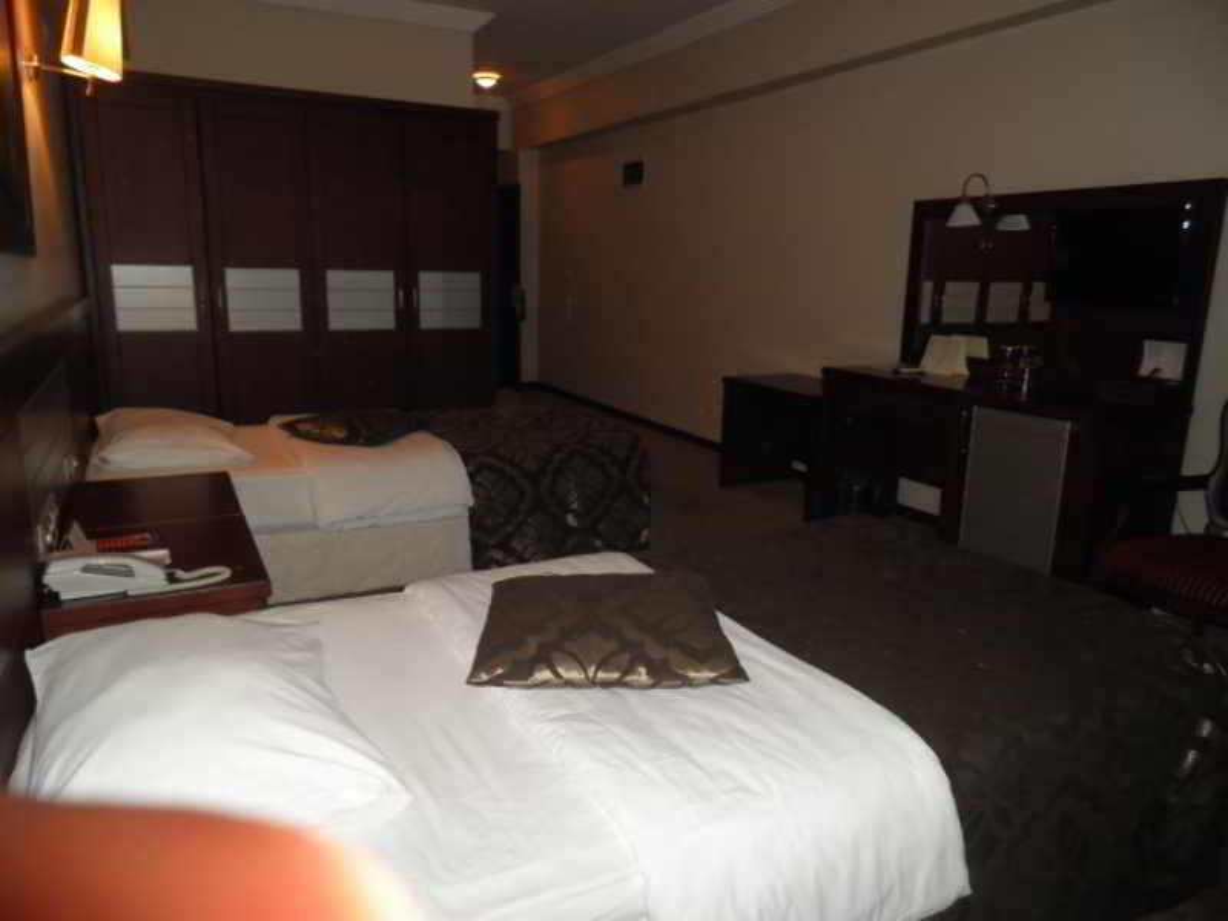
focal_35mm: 24
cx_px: 614
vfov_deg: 56.8
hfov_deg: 71.6
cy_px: 460
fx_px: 851
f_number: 3.3
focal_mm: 4.3
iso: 160
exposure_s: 1/30
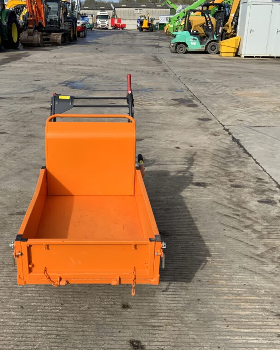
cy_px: 175
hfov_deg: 38.9
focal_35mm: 38
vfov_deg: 47.9
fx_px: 394
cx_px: 107
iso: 16
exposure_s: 1/2058
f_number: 1.8
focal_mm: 3
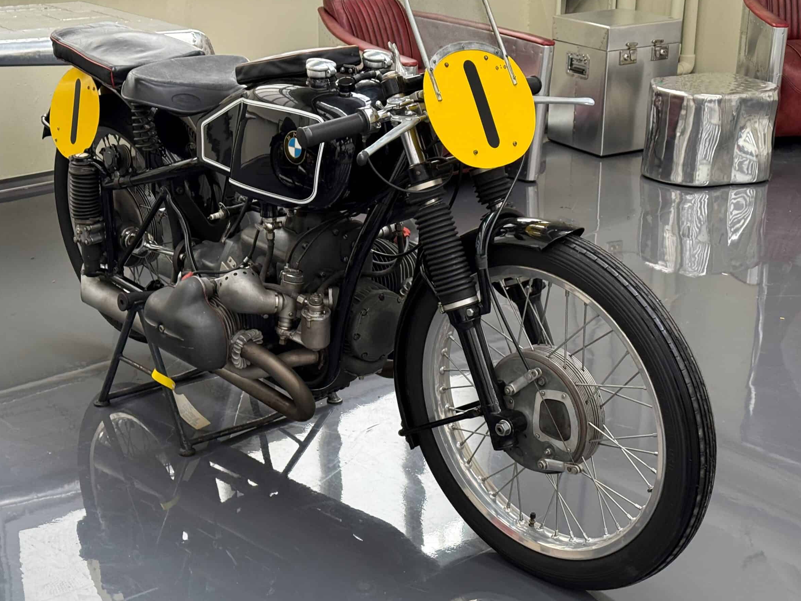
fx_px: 1203
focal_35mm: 52
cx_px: 388
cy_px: 278
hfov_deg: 36.8
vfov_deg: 28.0
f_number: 1.78
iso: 200
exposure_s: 1/60
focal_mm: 6.76
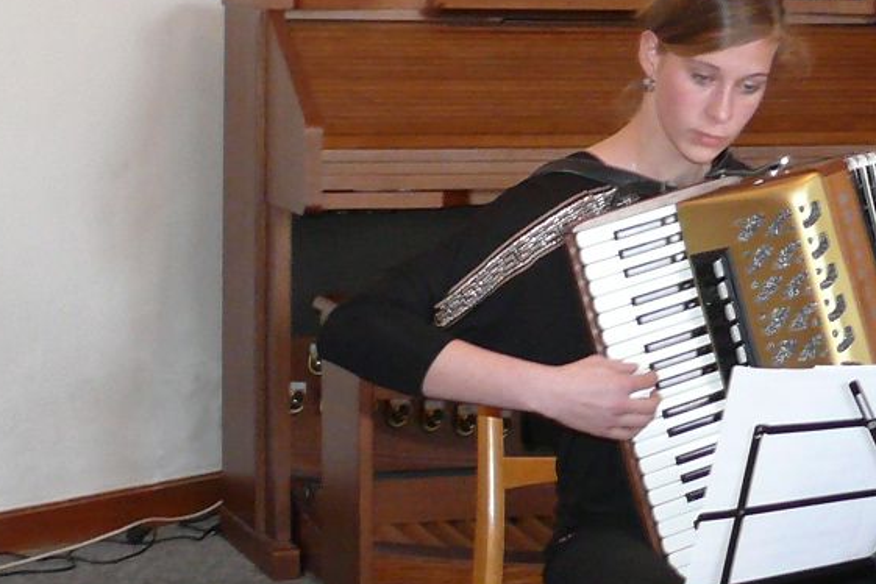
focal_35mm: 133
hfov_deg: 14.2
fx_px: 3236
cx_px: 1402
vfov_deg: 10.3
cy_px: 77
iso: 200
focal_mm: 7.4
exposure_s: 1/30
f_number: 2.8
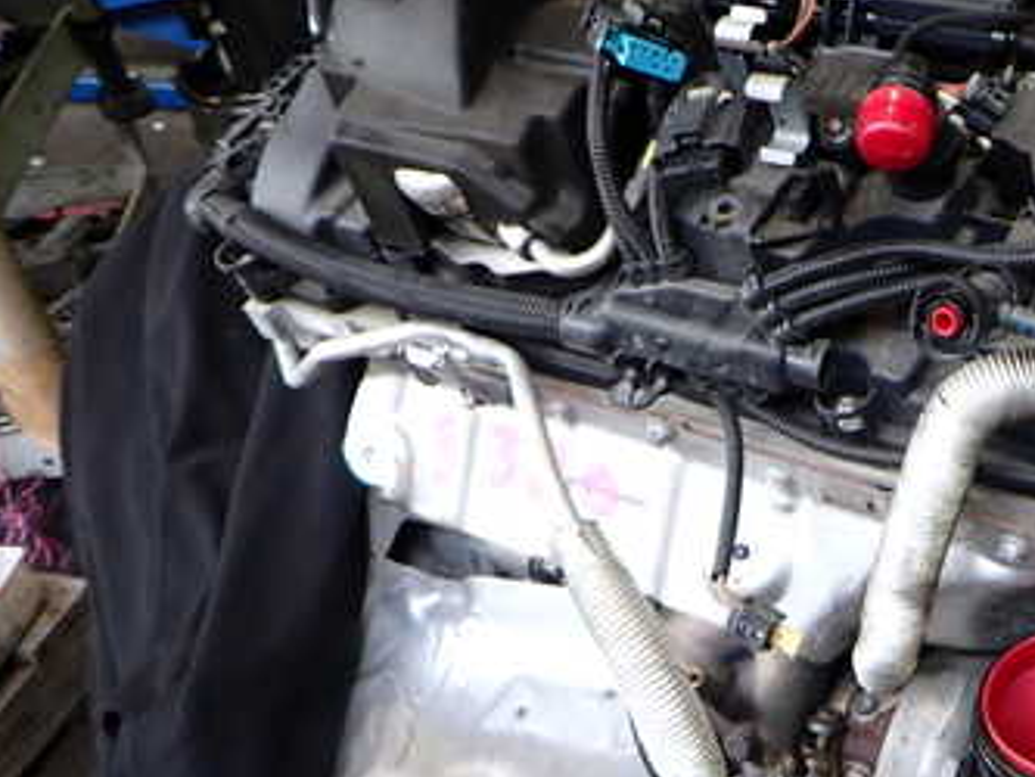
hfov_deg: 40.0
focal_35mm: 45
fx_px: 1346
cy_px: 491
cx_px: 855
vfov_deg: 32.0
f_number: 2
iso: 200
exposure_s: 1/80
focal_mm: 4.5
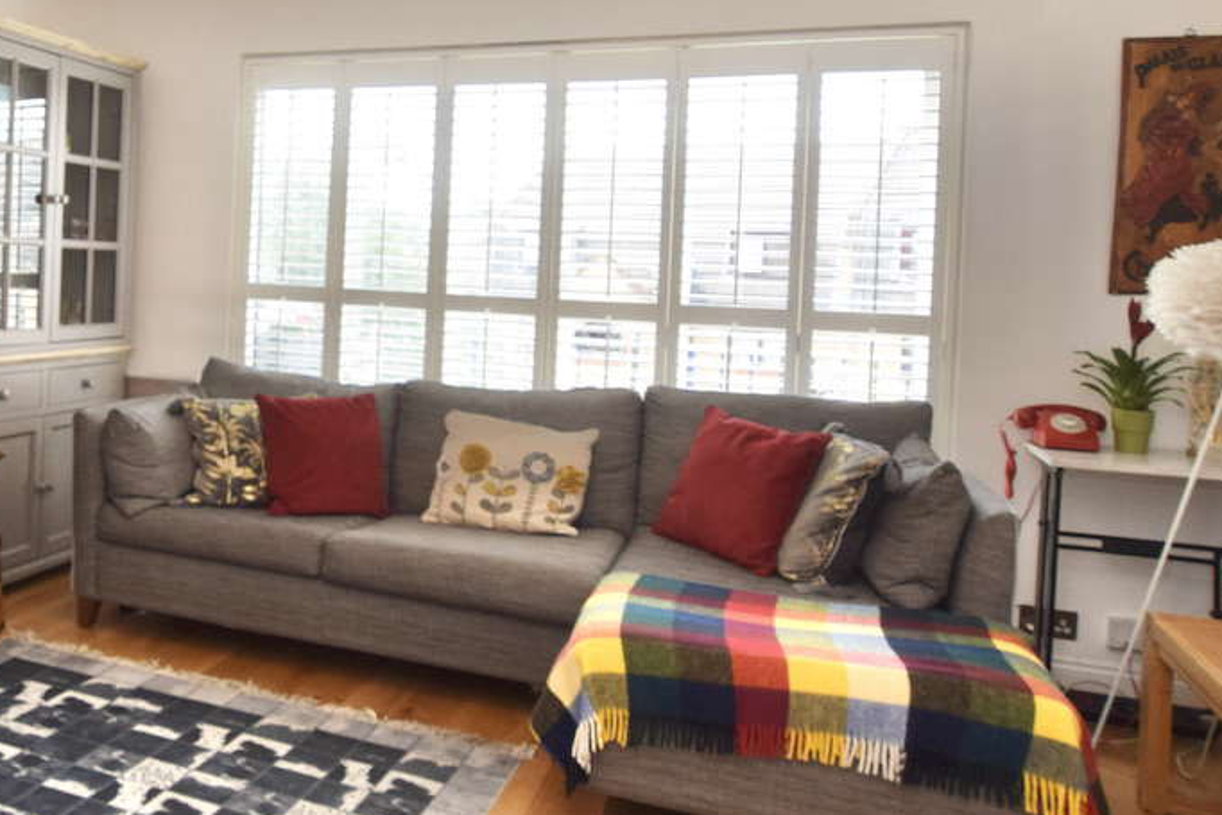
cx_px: 170
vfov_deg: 39.4
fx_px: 1120
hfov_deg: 51.8
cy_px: 259
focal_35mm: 33
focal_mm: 10
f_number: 5.6
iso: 400
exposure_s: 1/125
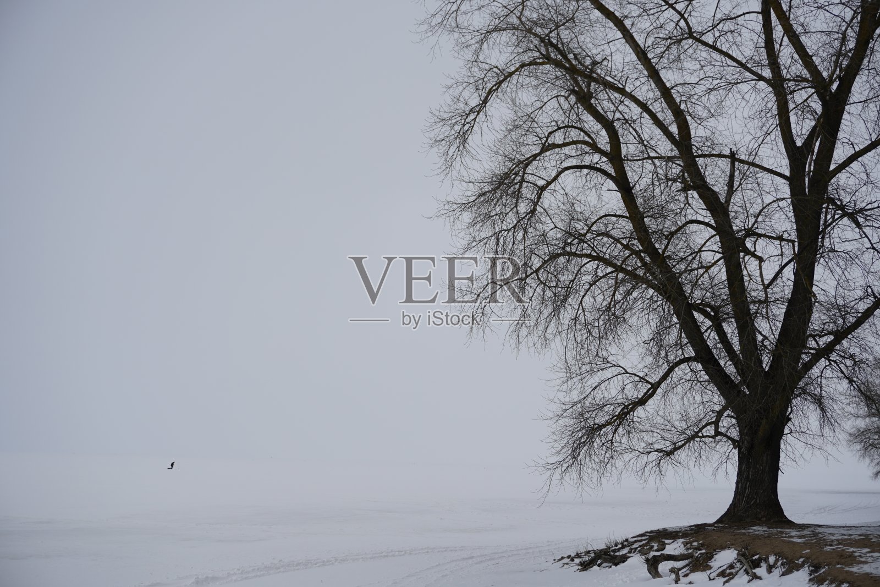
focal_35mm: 50
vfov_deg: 27.3
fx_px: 1210
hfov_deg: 40.0
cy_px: 294
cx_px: 440
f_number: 5.6
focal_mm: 33
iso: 100
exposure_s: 1/60
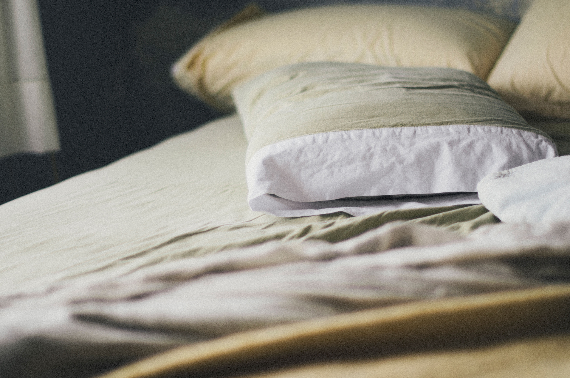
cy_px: 189
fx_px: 1185
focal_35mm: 75
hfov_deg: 27.0
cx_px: 285
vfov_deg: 18.1
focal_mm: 50
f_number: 1.4
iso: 100
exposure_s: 1/160
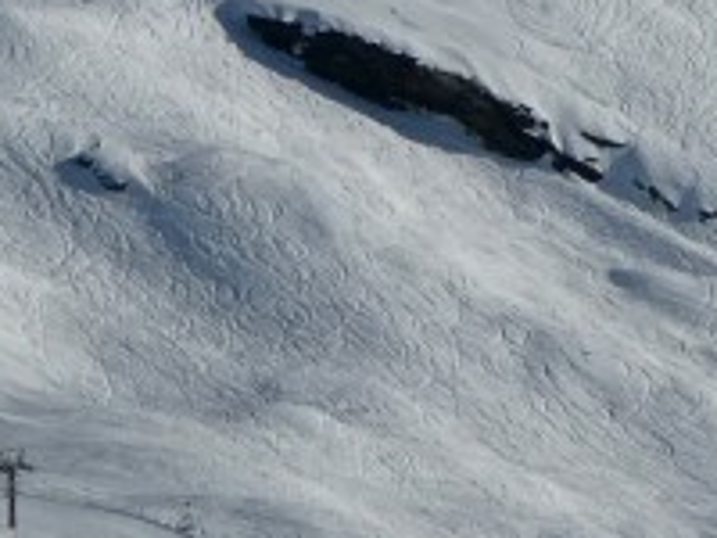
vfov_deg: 2.9
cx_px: 620
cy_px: -405
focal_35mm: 503
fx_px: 10419
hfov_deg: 3.9
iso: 80
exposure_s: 1/1000
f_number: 6.3
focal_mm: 15
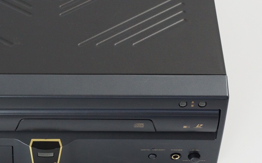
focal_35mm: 138
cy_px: 29
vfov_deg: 9.5
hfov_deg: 15.0
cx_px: 40
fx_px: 985
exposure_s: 1/80
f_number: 6.3
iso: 1000
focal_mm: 50
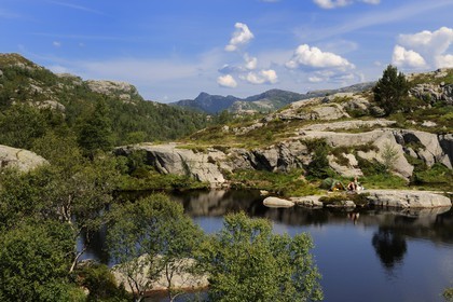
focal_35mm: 44
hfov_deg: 44.5
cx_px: 226
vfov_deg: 30.5
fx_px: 554
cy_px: 151
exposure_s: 1/160
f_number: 13
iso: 200
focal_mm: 44
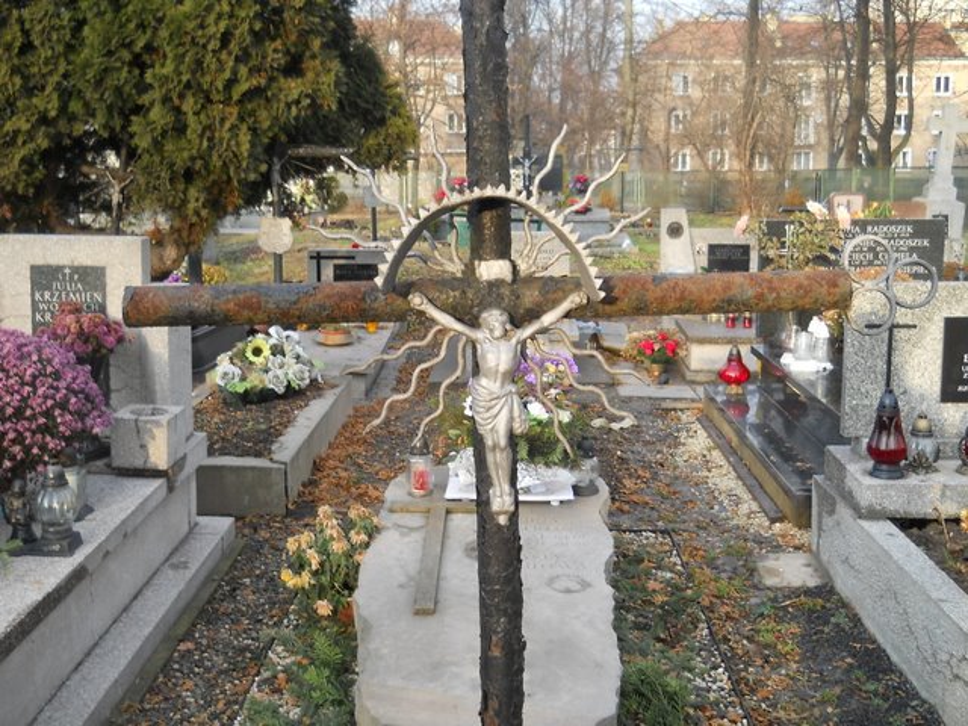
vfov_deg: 35.1
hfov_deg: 45.8
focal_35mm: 41
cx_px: 484
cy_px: 363
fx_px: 1147
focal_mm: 6.72
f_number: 3.1
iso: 80
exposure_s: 1/100
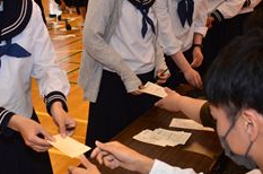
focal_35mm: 58
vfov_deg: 23.2
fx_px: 423
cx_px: 97
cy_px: 114
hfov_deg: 34.4
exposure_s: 1/200
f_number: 3.5
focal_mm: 18
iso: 1000
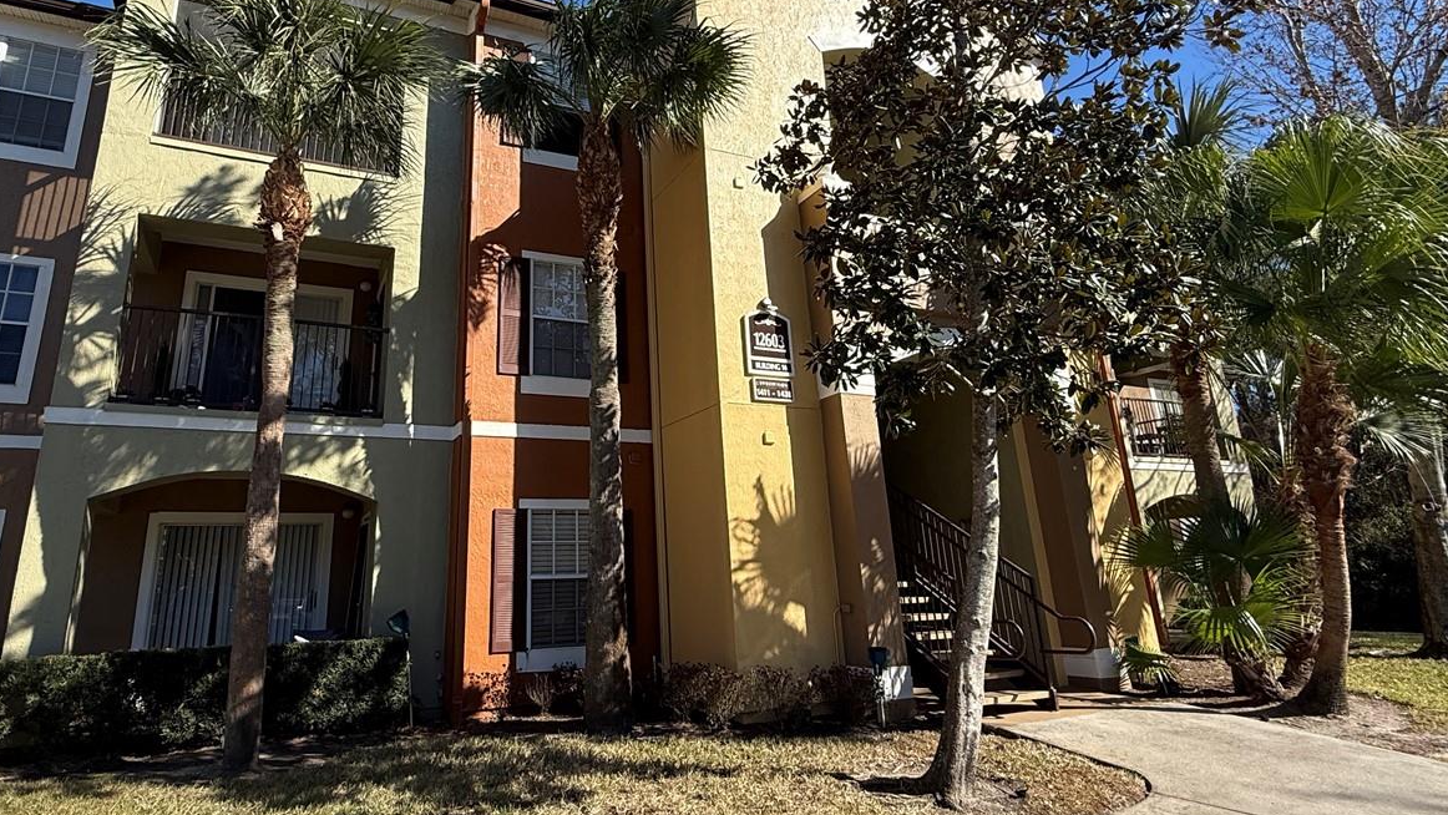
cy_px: 334
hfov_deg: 83.4
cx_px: 632
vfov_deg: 53.3
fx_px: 806
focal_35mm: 21
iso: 64
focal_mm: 2.22
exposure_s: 1/1211
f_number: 2.2
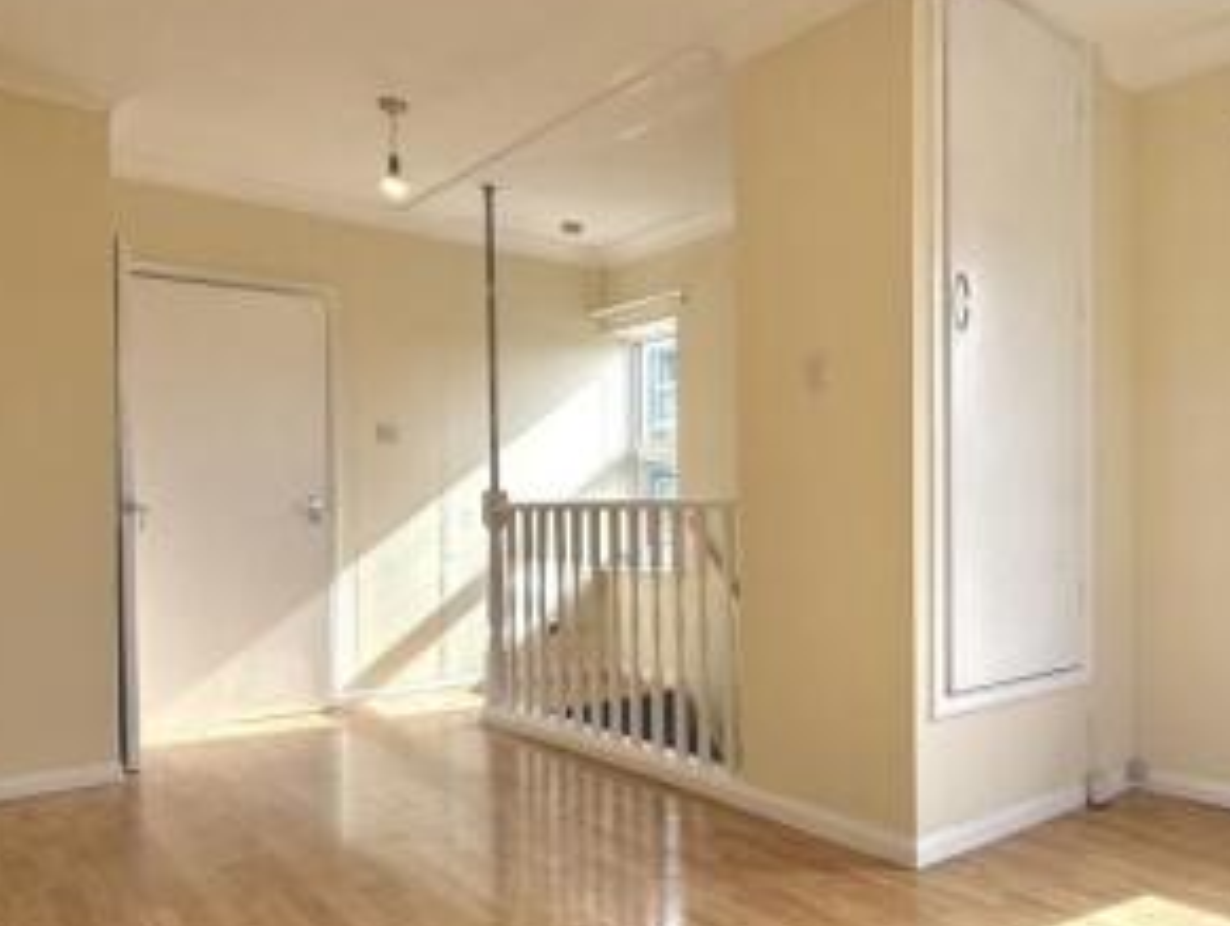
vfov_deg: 49.7
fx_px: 996
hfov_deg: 58.1
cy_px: 526
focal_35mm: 28
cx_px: 1000
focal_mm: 2.22
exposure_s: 1/285
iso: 64
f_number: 2.2
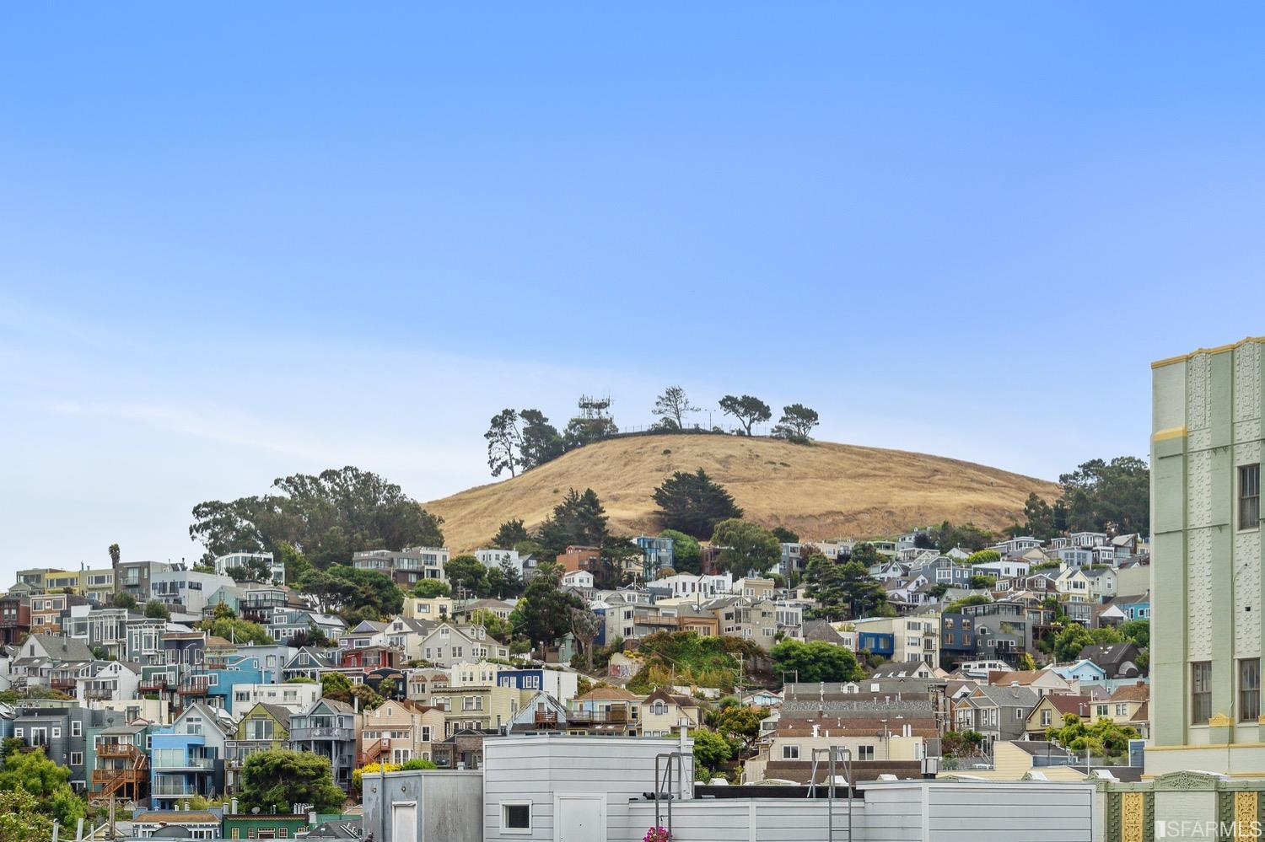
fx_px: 2002
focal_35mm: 57
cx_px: 632
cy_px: 421
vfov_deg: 23.8
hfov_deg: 35.1
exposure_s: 1/1250
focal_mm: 57
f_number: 8
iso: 500
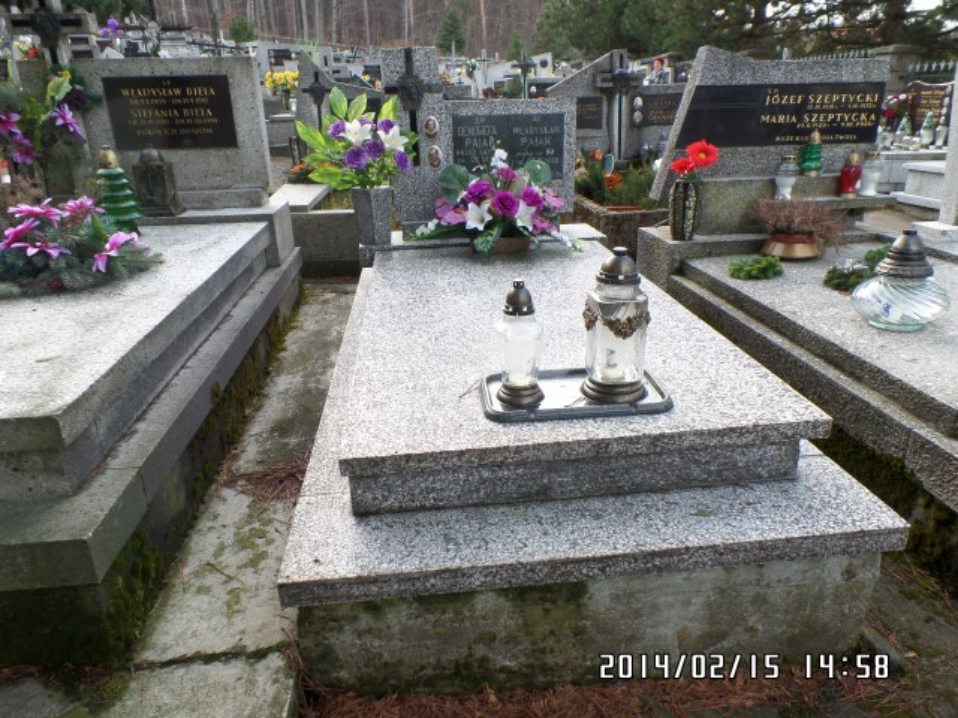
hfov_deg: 73.9
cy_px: 359
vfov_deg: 58.9
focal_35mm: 23
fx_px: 637
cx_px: 479
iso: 100
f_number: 3.5
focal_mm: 4.1
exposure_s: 1/90
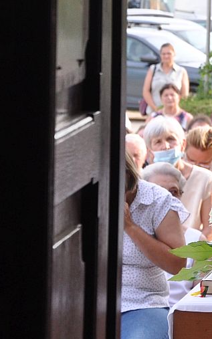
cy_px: 89
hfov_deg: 4.5
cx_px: 575
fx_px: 2606
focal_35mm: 282
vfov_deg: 7.4
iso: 400
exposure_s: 1/200
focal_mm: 52
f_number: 7.1
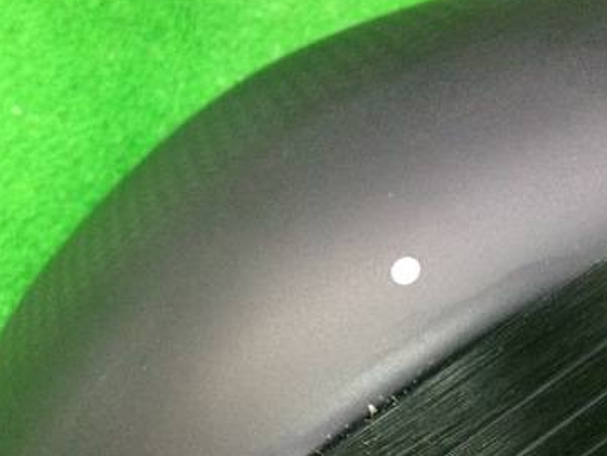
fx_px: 965
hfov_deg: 34.9
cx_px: 308
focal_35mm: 55
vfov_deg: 26.4
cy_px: 300
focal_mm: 3.3
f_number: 2.4
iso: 200
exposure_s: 1/17
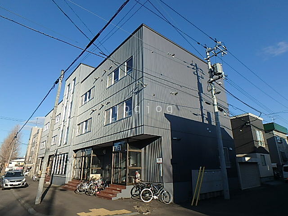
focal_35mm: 21
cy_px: 108
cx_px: 144
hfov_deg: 79.0
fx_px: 175
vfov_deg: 63.4
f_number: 3.5
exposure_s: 1/1000
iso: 125
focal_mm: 3.7
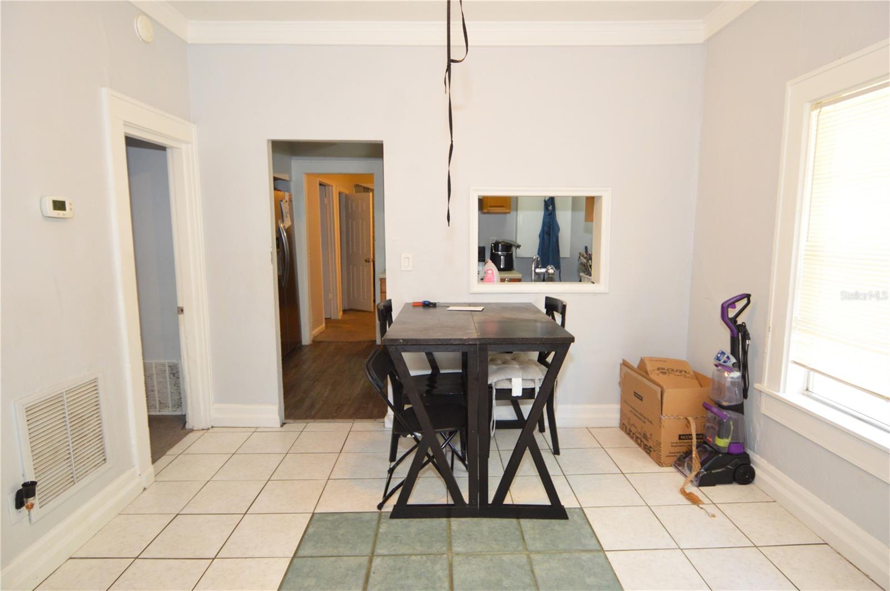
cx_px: 445
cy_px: 296
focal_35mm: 18
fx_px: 444
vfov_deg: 67.3
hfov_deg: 90.1
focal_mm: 12
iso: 900
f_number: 4
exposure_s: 1/60
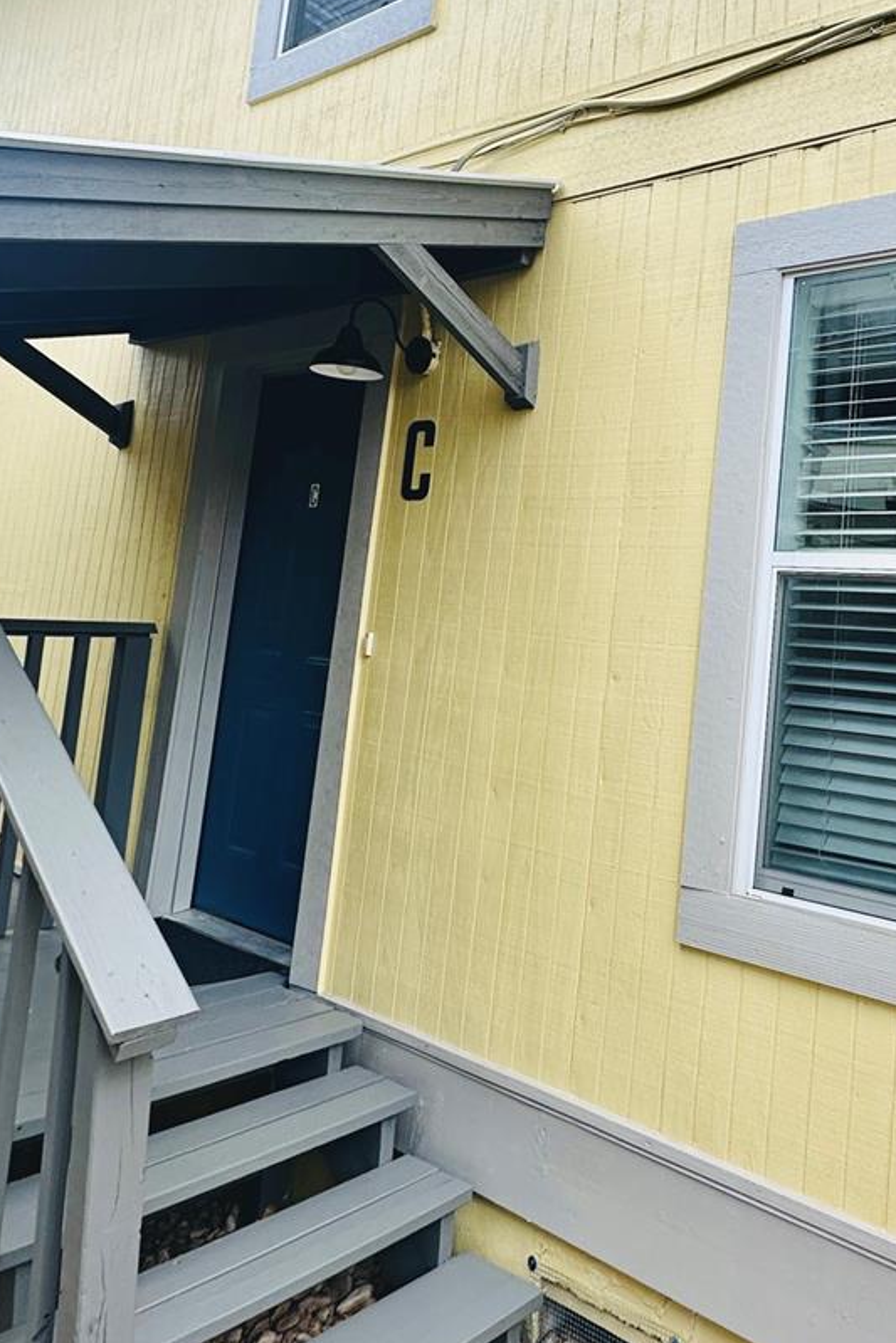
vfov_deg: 64.7
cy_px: 523
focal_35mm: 28
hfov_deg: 42.0
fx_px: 1045
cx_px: 834
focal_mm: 2.22
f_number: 2.2
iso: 40
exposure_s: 1/335
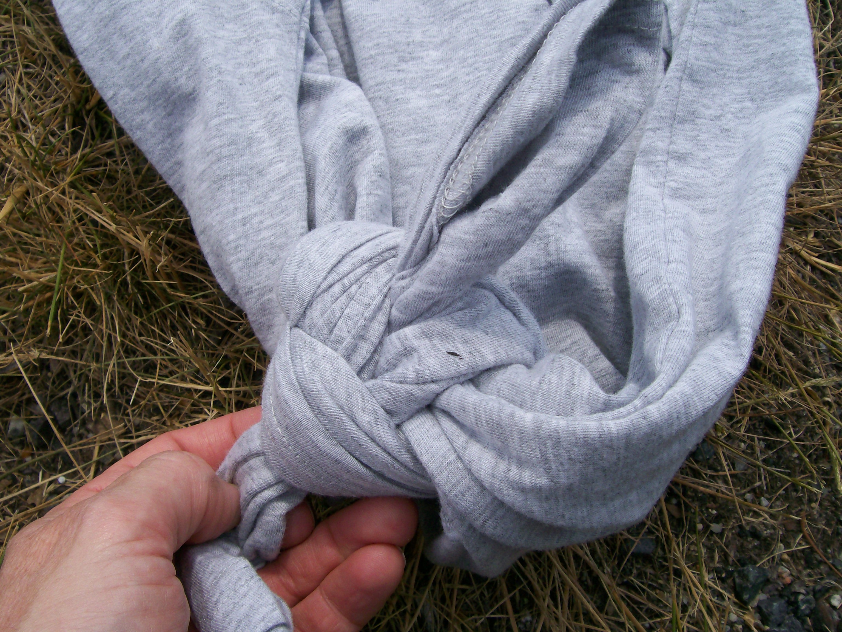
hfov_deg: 51.4
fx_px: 876
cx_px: 421
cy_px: 316
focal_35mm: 36
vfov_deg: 39.7
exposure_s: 1/386
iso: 80
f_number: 4.8
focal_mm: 6
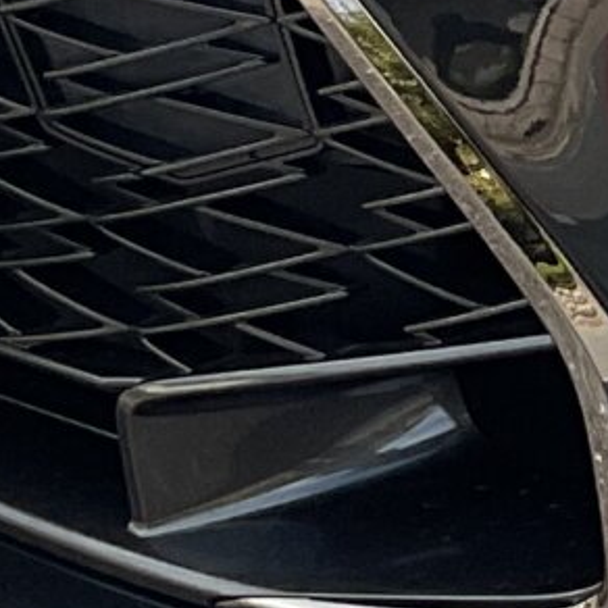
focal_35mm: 225
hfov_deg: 7.1
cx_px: 1649
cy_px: -500
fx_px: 4471
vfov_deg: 7.5
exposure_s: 1/869
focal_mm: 3
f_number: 1.8
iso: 16
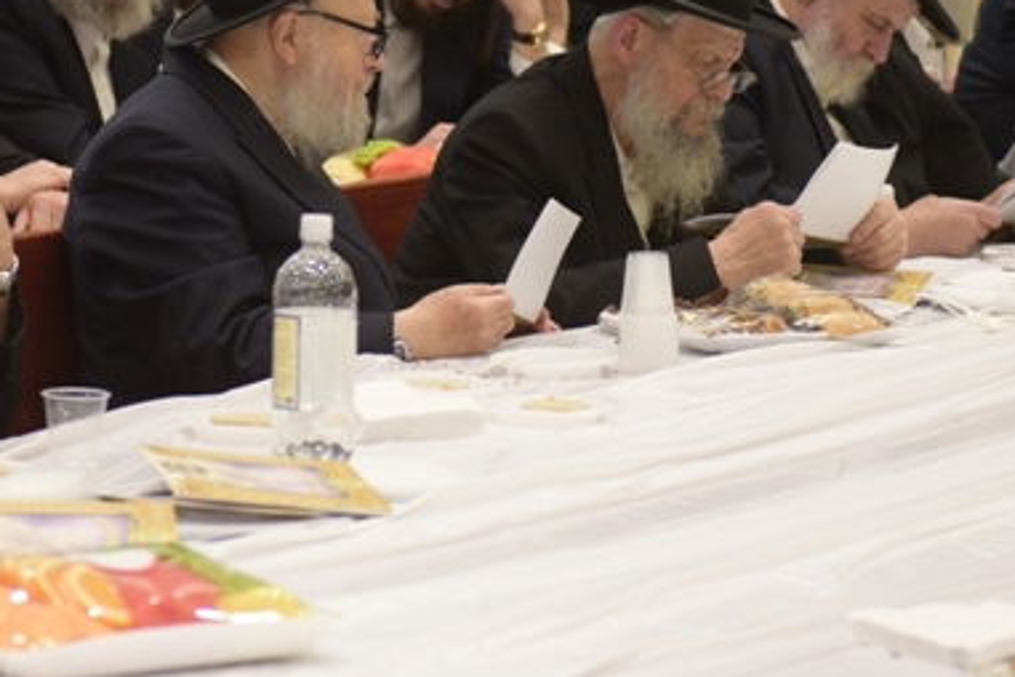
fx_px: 5300
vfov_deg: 7.3
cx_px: 256
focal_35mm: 188
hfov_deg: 10.9
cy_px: 87
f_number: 2.8
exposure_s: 1/125
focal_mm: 70
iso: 640
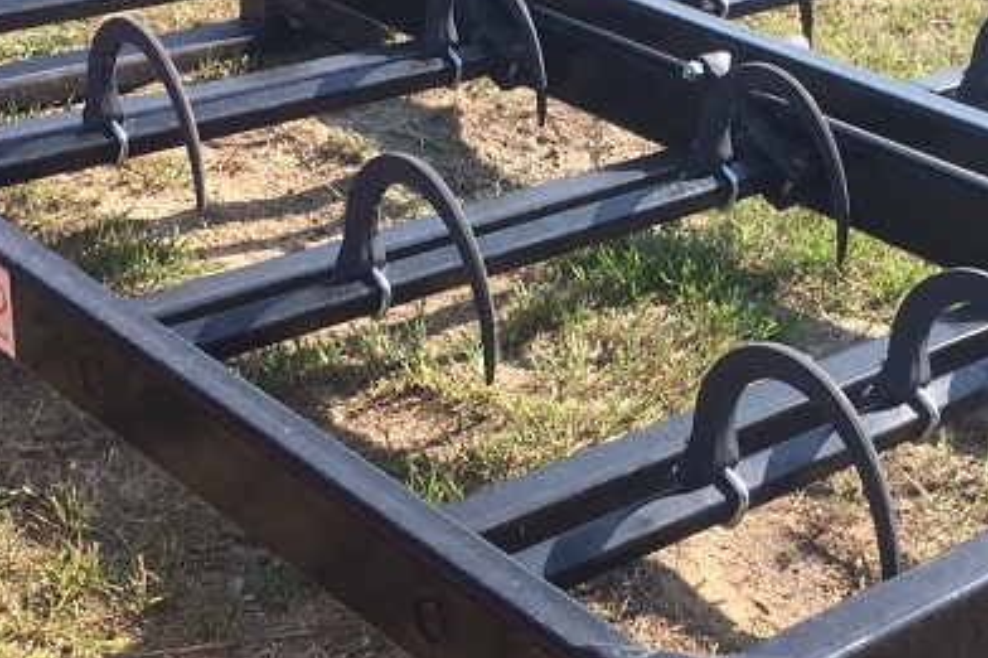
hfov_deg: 25.9
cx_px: 612
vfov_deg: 17.5
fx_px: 2140
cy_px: 299
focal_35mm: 78
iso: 32
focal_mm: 4.12
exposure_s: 1/760
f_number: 2.2
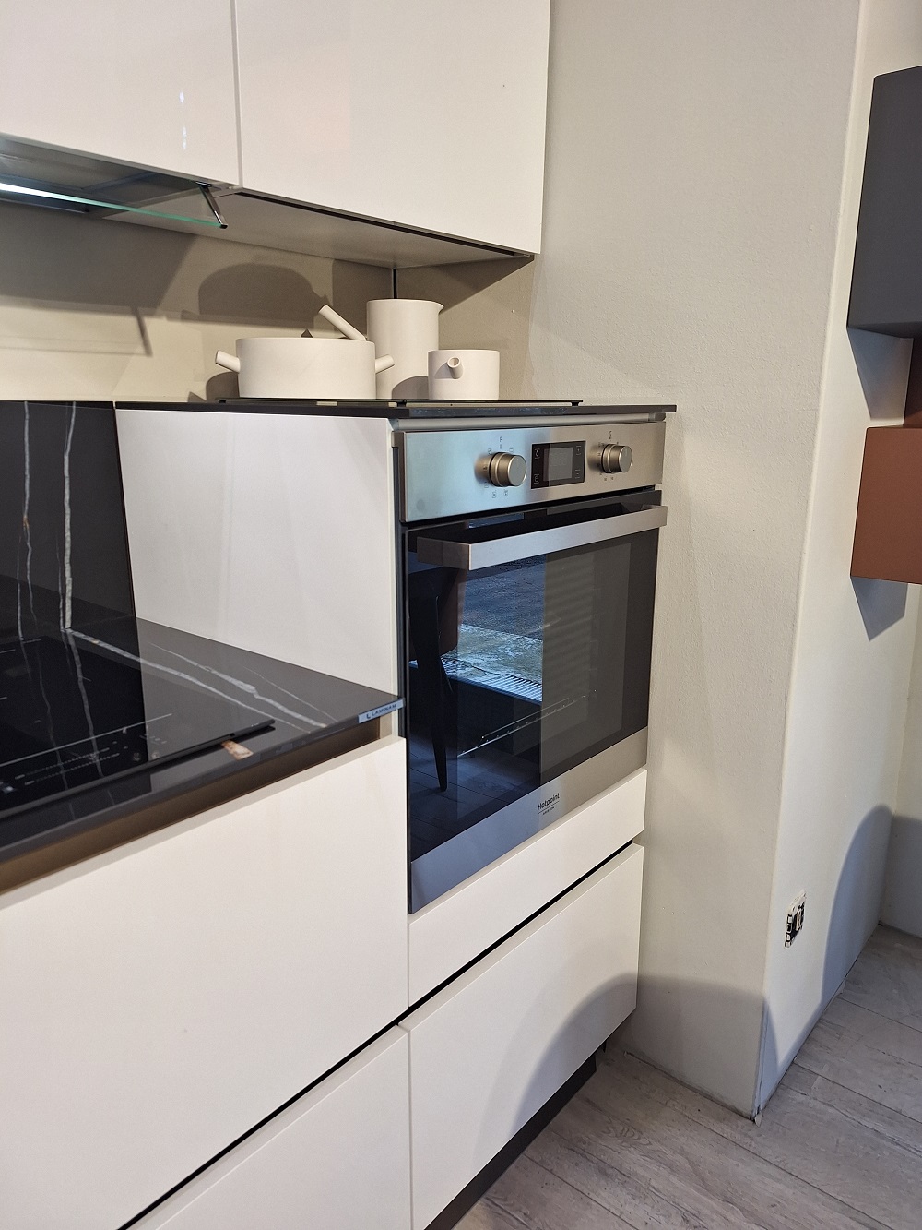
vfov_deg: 73.9
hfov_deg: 58.9
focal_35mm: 23
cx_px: 461
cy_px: 615
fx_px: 817
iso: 40
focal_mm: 5.54
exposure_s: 1/50
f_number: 1.8
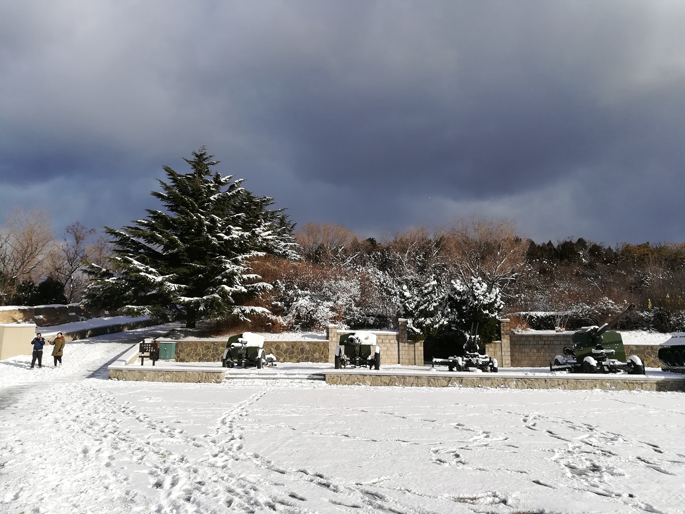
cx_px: 342
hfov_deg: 67.3
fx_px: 515
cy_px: 257
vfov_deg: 53.1
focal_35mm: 26
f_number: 2.2
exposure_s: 1/1416
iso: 50
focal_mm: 3.83
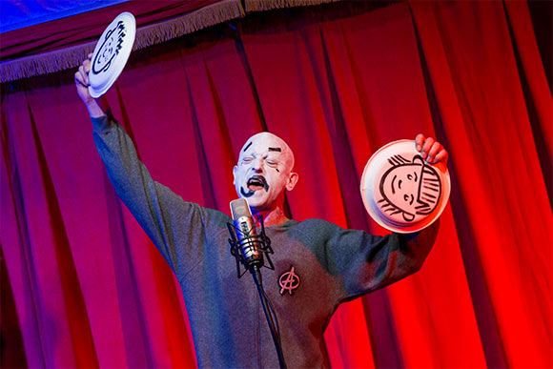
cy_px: 184
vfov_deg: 19.5
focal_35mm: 70
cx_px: 276
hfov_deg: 28.8
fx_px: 1075
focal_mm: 70
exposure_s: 1/250
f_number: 2.8
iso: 1600
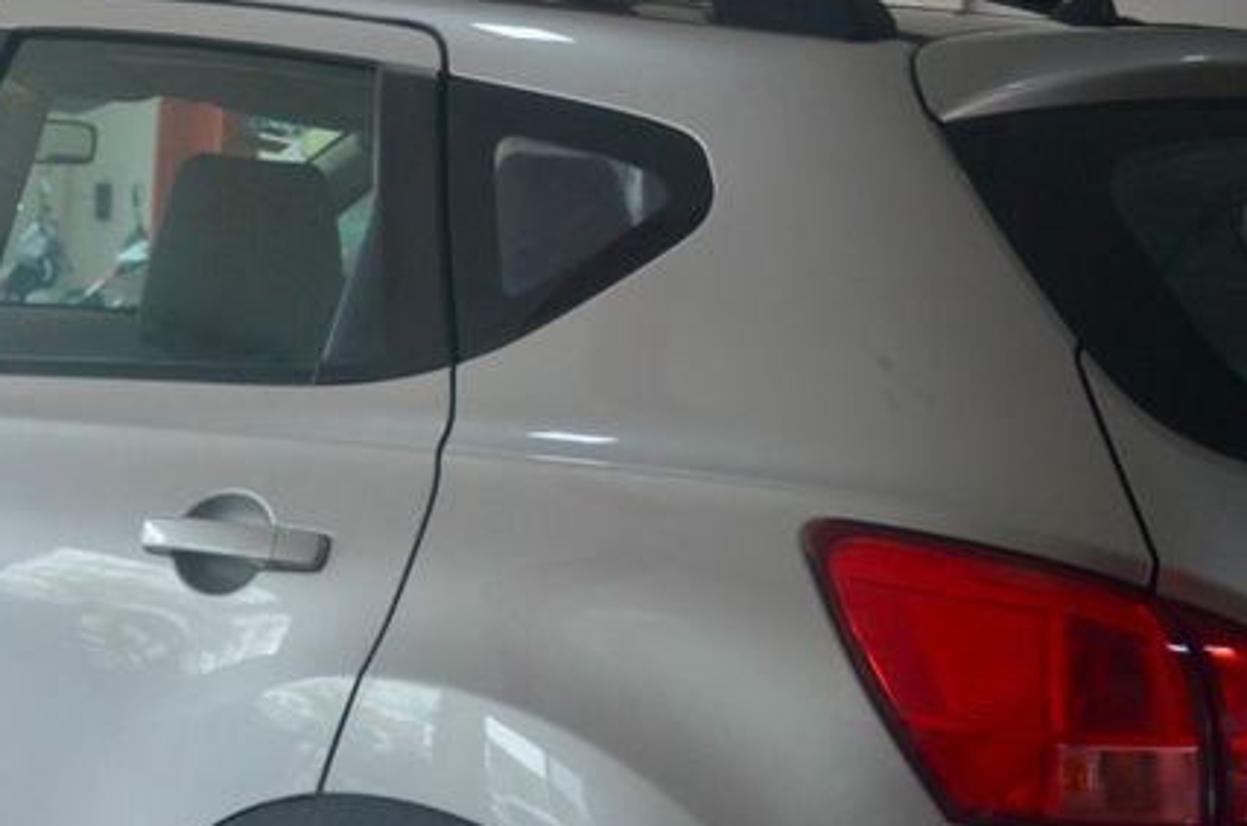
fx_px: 2800
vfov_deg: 16.7
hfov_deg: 24.9
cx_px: 339
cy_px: 569
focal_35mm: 81
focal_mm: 36
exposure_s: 1/160
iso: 500
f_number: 5
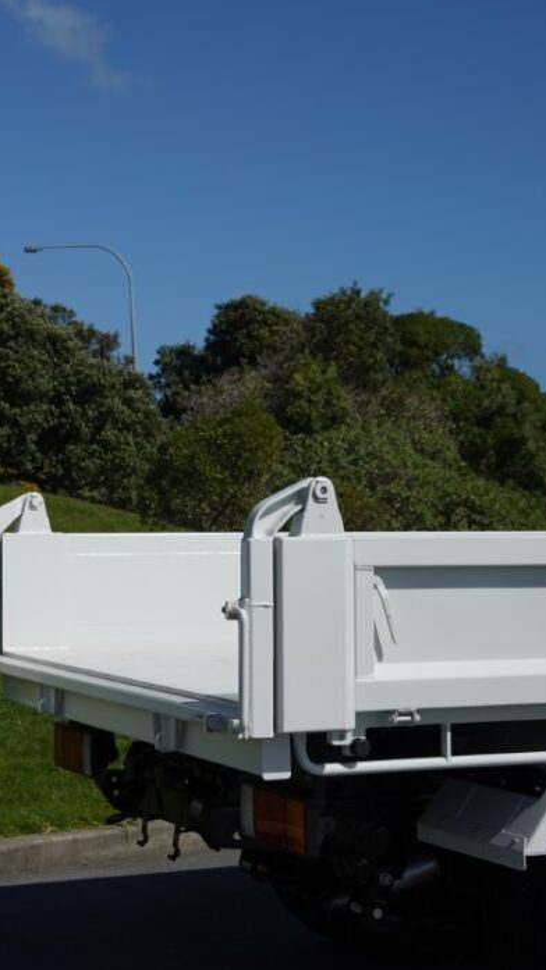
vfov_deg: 32.8
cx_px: 27
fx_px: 1647
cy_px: 480
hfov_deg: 18.4
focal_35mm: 64
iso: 50
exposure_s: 1/320
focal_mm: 40
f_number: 8
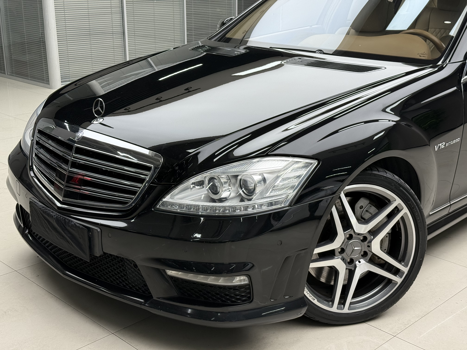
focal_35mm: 48
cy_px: 175
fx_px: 648
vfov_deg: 30.3
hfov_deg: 39.7
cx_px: 234
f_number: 1.78
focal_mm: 6.76
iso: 100
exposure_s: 1/566
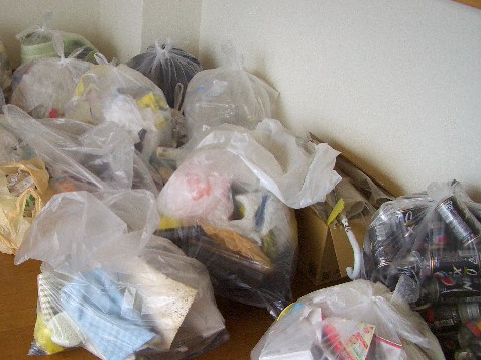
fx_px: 653
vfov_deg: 30.8
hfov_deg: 40.1
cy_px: 197
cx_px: 167
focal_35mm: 47
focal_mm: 5.8
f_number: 2.6
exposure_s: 1/200
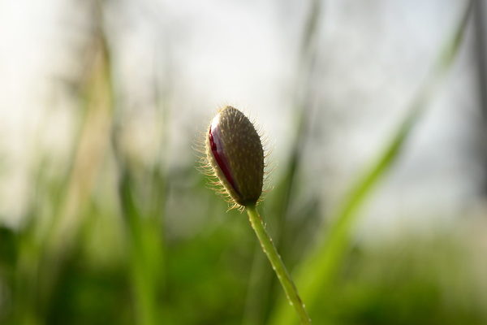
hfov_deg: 33.4
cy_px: 162
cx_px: 244
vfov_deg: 22.6
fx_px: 812
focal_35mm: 60
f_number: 8
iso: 800
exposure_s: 1/2000
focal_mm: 60
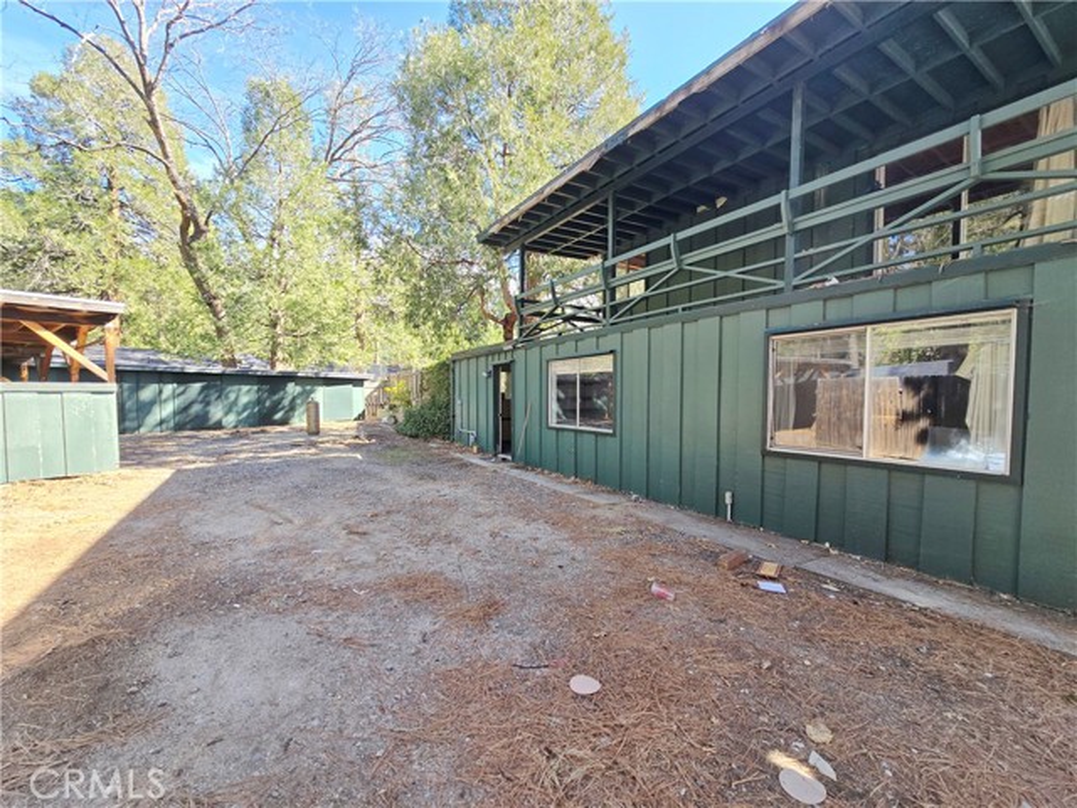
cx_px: 538
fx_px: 404
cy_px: 404
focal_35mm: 13
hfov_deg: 106.2
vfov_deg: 89.9
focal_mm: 2.2
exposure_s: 1/224
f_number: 2.2
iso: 50
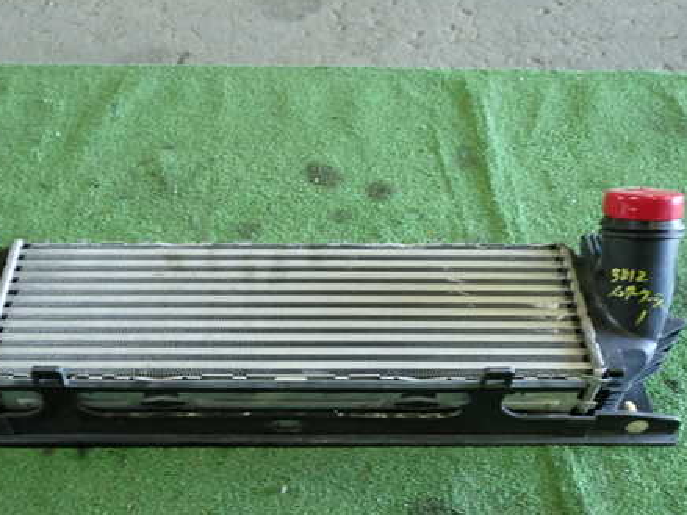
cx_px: 296
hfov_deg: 45.7
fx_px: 813
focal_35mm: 41
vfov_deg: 35.1
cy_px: 294
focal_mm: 5.4
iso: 400
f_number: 2.3
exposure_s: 1/30
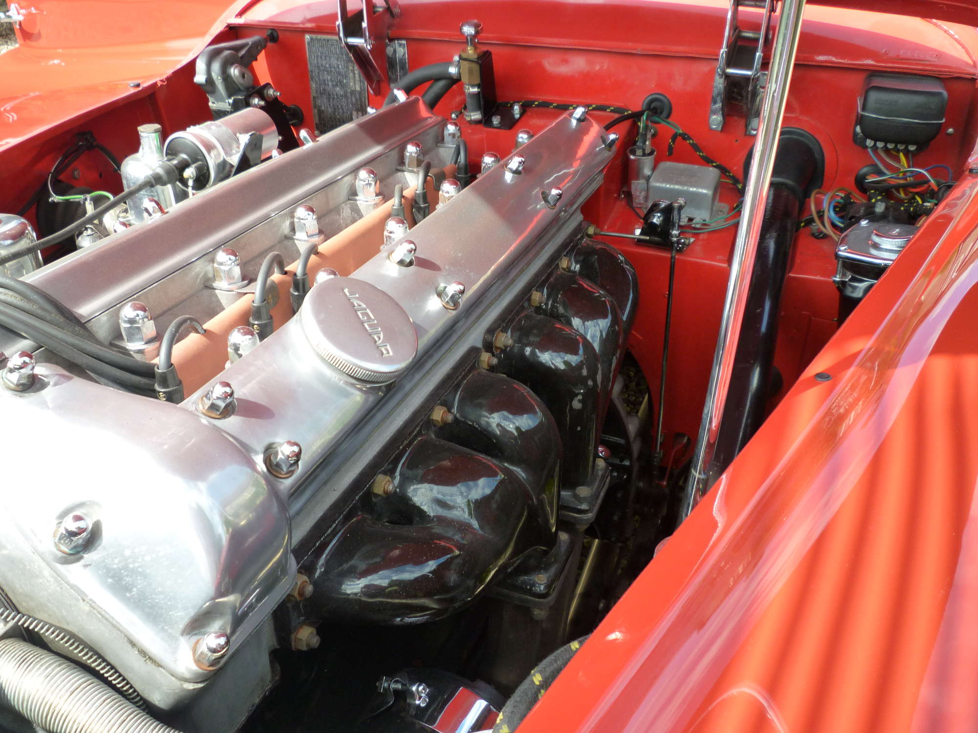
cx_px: 489
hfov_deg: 61.7
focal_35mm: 29
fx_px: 819
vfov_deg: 48.2
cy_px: 366
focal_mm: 5.2
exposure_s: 1/160
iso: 125
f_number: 3.3
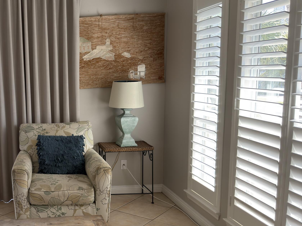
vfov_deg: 33.5
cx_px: 42
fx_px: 375
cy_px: 134
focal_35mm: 43
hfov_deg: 41.1
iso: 64
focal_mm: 6.76
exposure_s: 1/247
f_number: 1.78
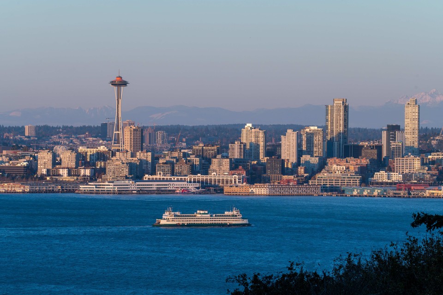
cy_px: 148
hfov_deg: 9.8
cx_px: 222
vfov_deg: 6.5
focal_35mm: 210
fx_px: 2583
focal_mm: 210
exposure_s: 1/125
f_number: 10
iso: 280
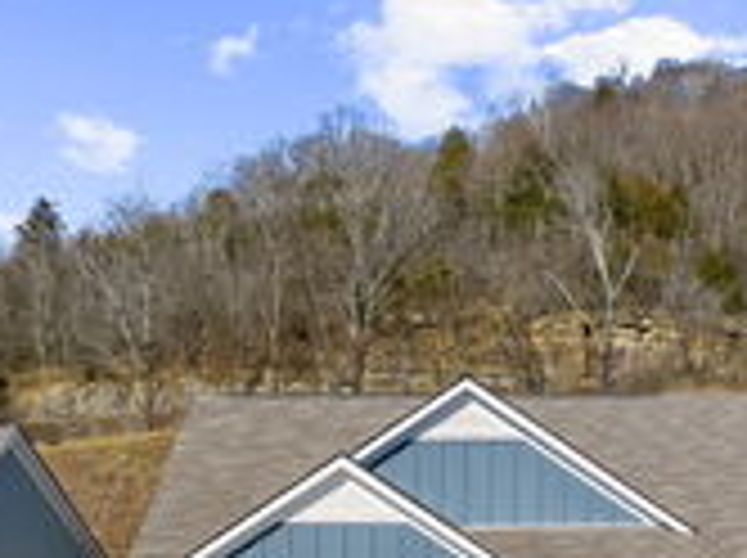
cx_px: 428
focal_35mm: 62
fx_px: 1336
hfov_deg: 31.2
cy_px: 598
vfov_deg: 22.4
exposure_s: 1/2500
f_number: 2.8
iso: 100
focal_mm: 12.29
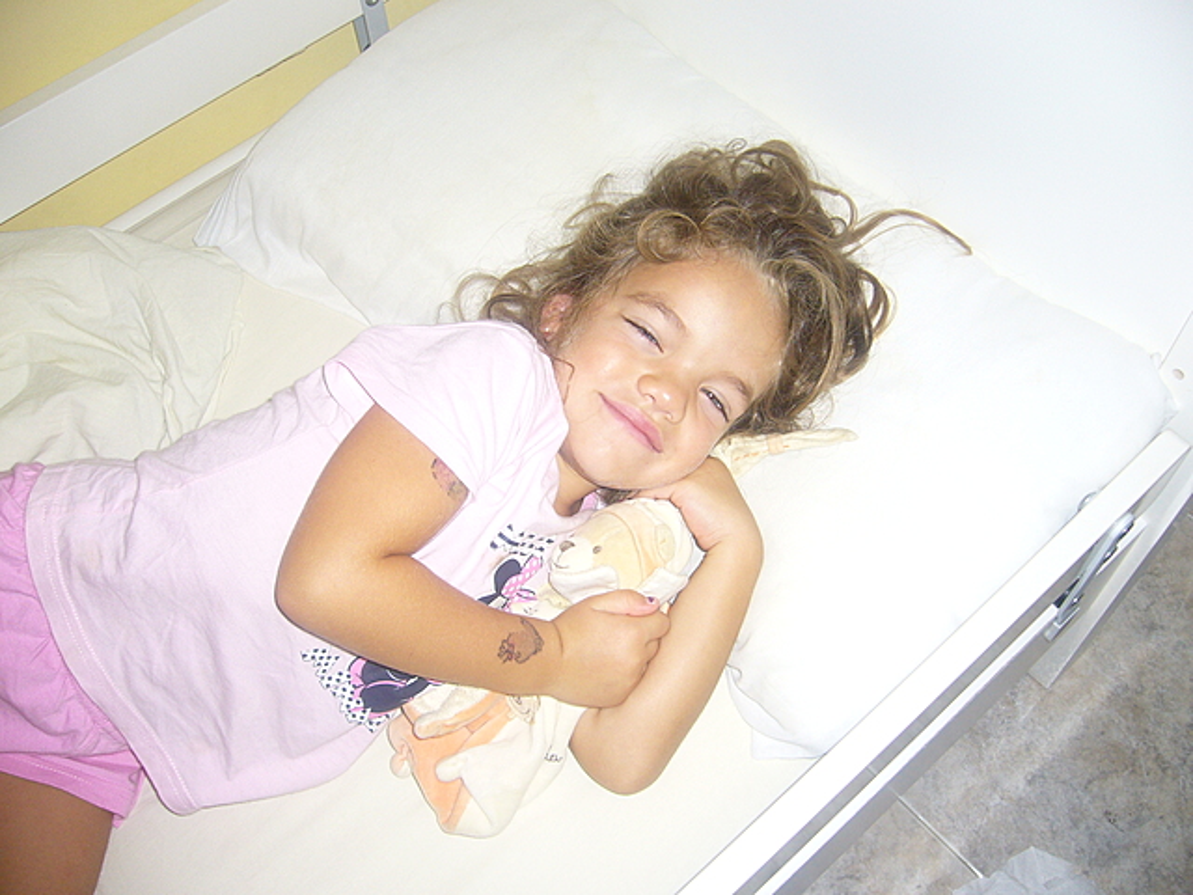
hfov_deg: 52.6
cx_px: 596
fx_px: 1206
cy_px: 448
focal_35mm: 35
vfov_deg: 40.7
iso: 100
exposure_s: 1/60
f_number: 2.8
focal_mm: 5.8
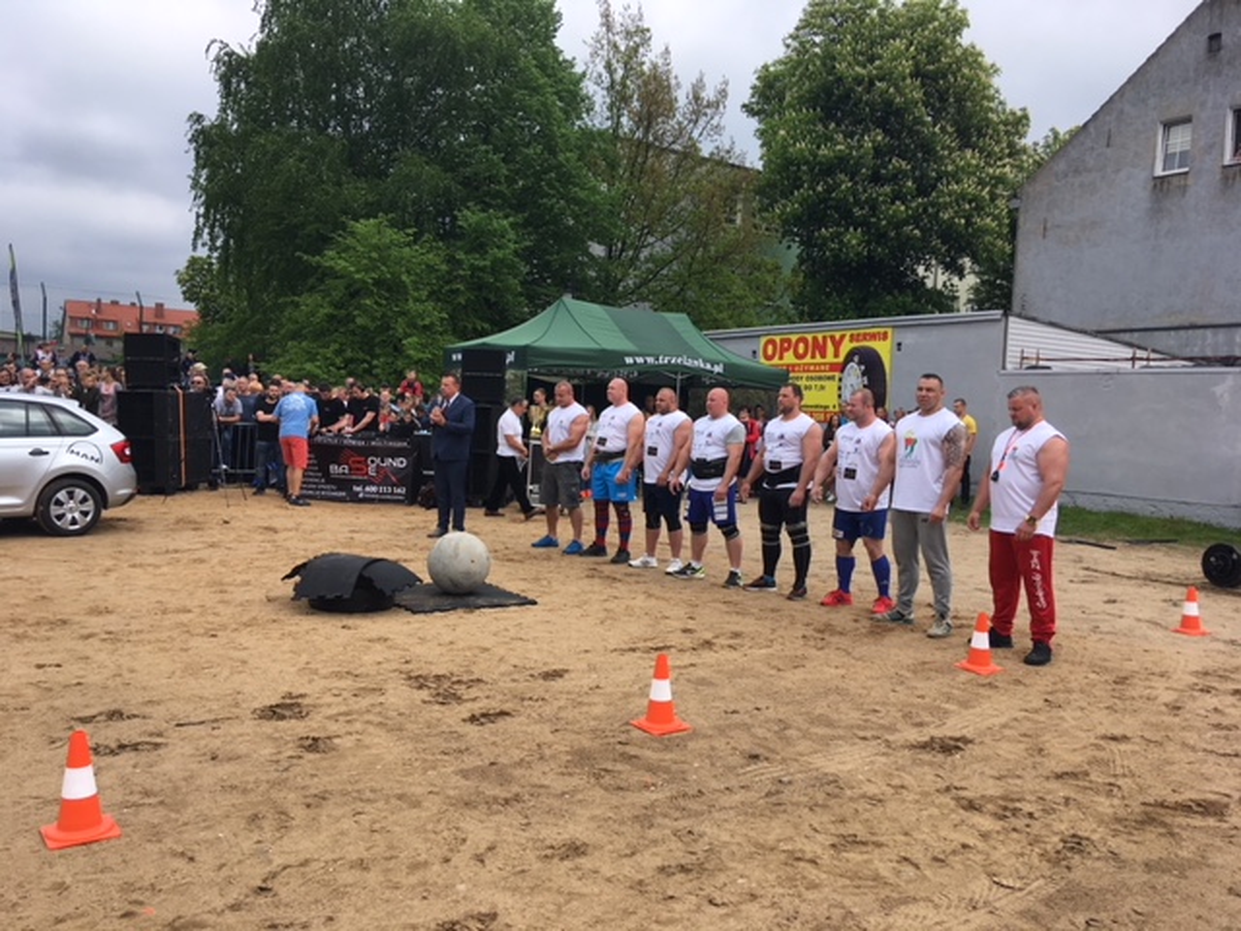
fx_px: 1040
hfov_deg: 61.7
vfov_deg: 48.2
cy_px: 466
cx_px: 620
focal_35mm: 29
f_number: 2.2
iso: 25
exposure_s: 1/1241
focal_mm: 4.15
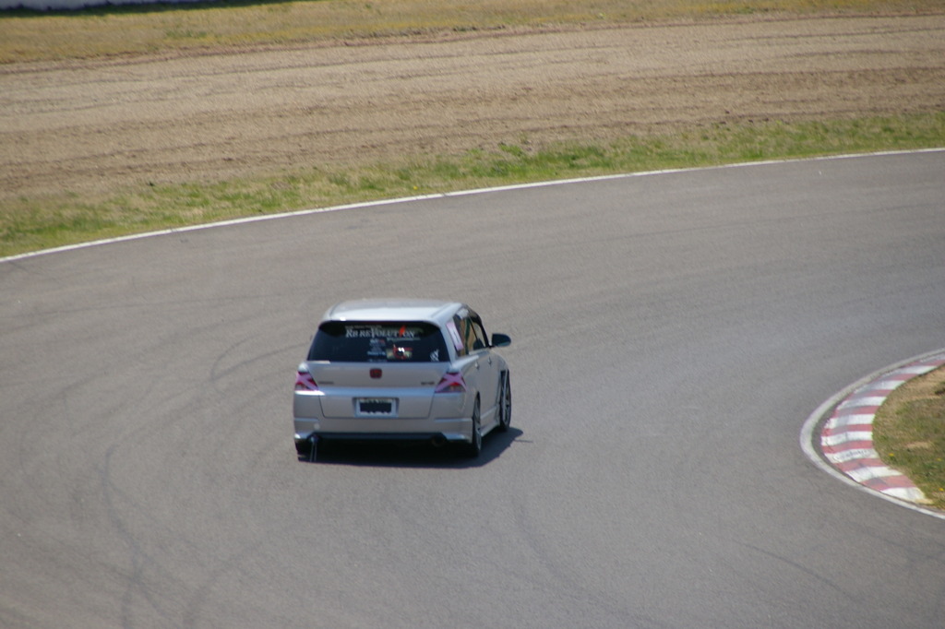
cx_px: 472
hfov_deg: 5.5
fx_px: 9840
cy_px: 314
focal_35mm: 375
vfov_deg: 3.7
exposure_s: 1/500
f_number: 9.5
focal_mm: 250
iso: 200
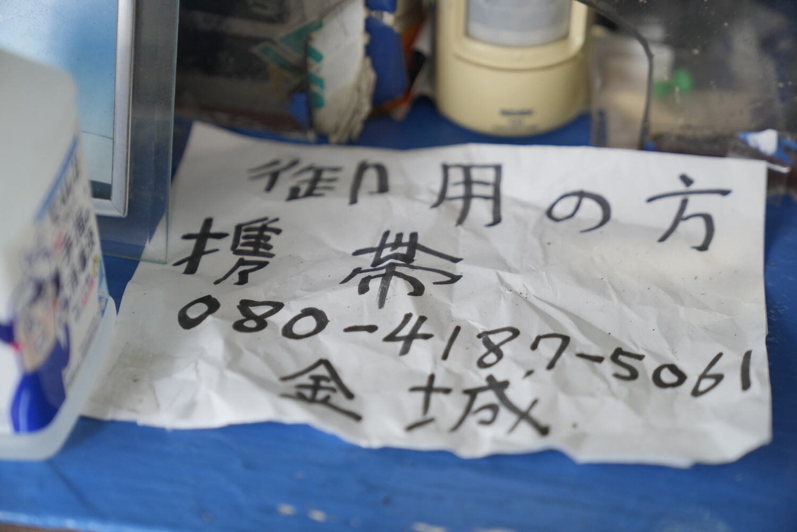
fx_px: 1439
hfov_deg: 31.0
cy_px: 266
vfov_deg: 20.9
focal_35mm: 65
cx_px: 398
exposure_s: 1/200
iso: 500
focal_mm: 65
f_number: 2.8
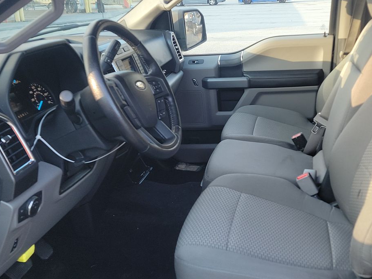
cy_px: 140
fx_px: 451
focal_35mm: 42
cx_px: 248
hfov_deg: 44.1
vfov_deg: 34.4
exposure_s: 1/59
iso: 99
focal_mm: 6.7
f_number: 1.8
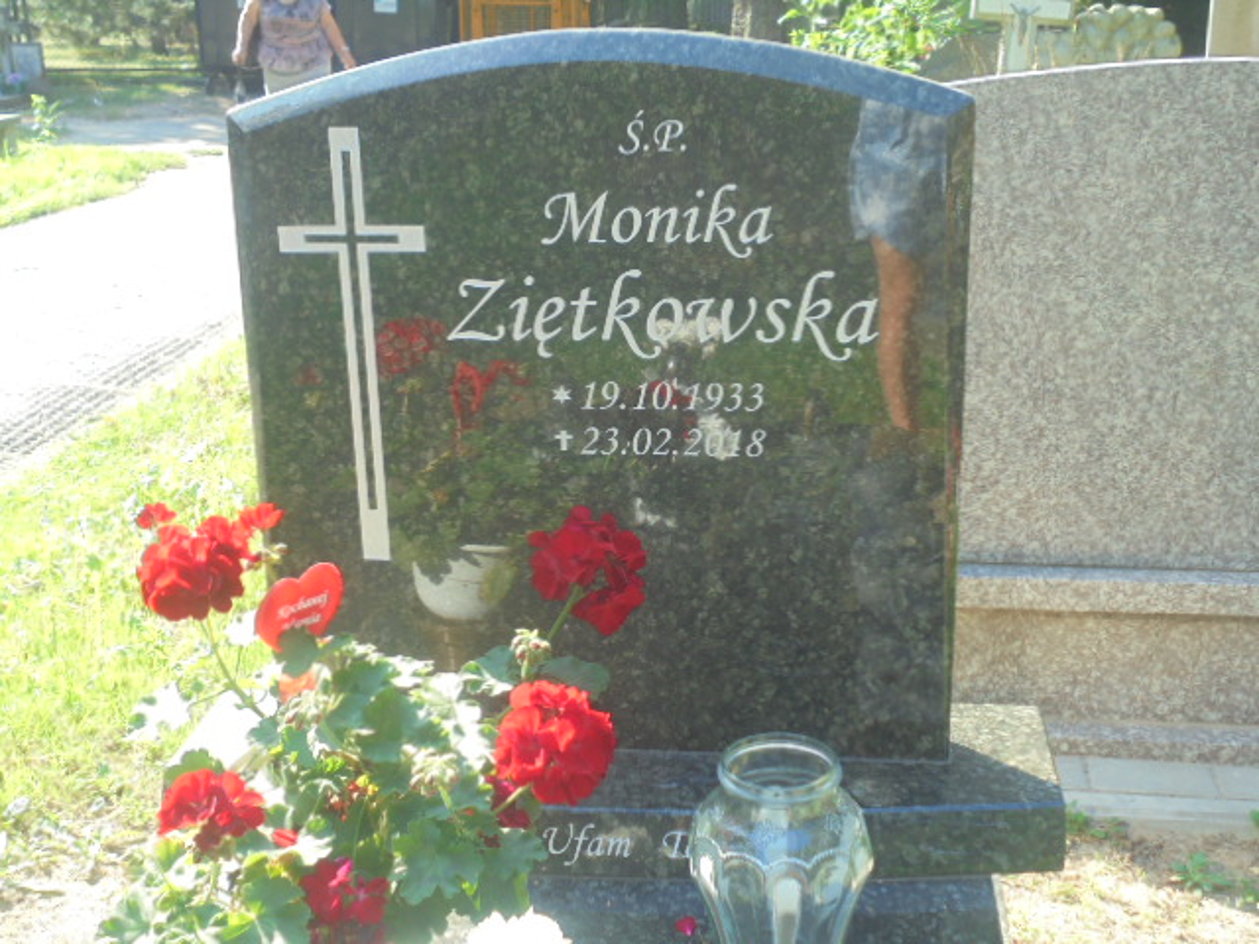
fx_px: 1564
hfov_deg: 43.9
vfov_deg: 33.6
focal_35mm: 43
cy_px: 472
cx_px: 630
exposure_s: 1/60
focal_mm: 7.8
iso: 100
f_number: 4.5
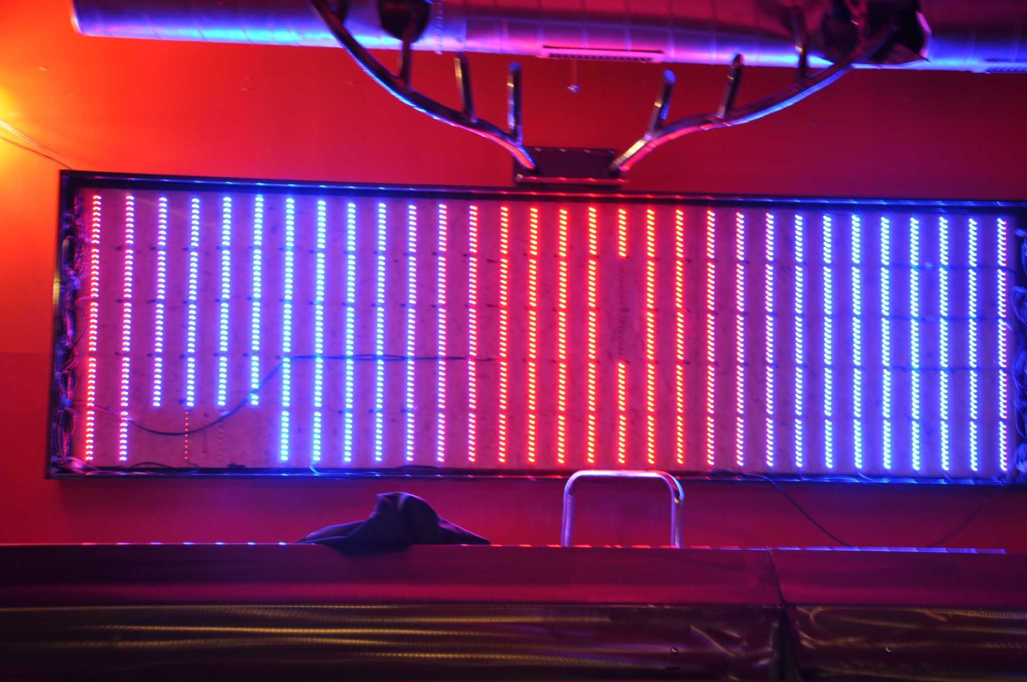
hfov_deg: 38.9
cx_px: 514
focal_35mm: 51
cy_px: 341
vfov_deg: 26.4
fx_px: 1453
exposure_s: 1/2
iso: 200
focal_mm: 34
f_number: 4.2
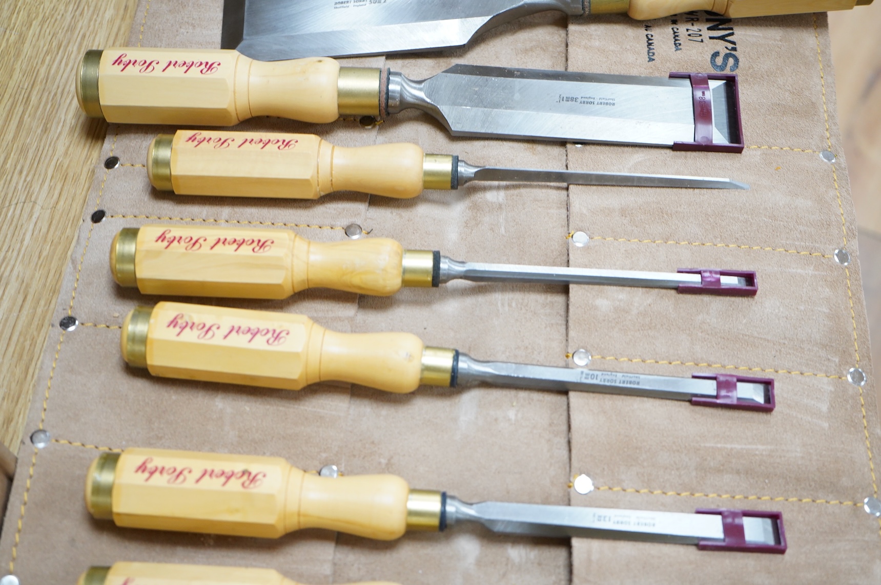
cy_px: 292
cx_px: 440
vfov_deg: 29.2
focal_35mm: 46
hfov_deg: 42.8
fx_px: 1125
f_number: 6.3
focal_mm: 46
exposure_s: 1/80
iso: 2500
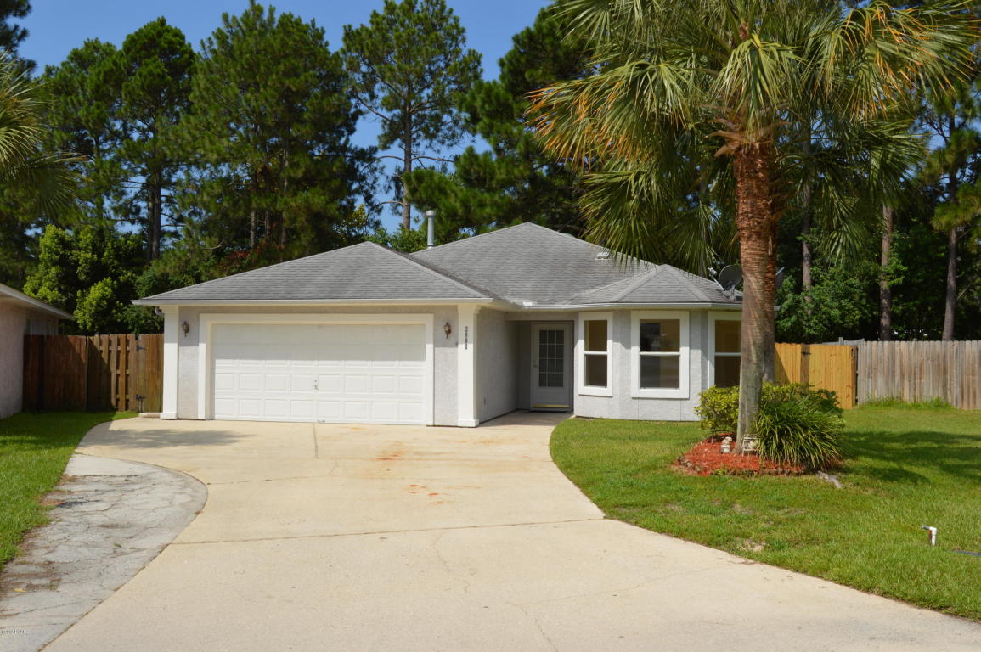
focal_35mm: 36
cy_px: 326
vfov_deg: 36.8
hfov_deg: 53.2
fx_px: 980
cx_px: 490
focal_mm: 24
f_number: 13
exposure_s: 1/200
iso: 100
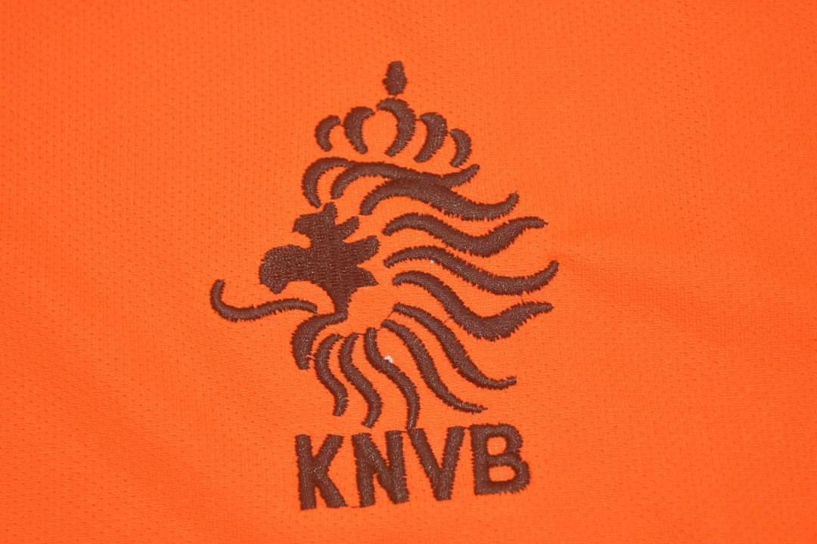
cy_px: 272
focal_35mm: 82
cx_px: 408
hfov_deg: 24.6
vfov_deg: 16.6
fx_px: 1872
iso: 200
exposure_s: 1/60
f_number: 5.6
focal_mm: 55
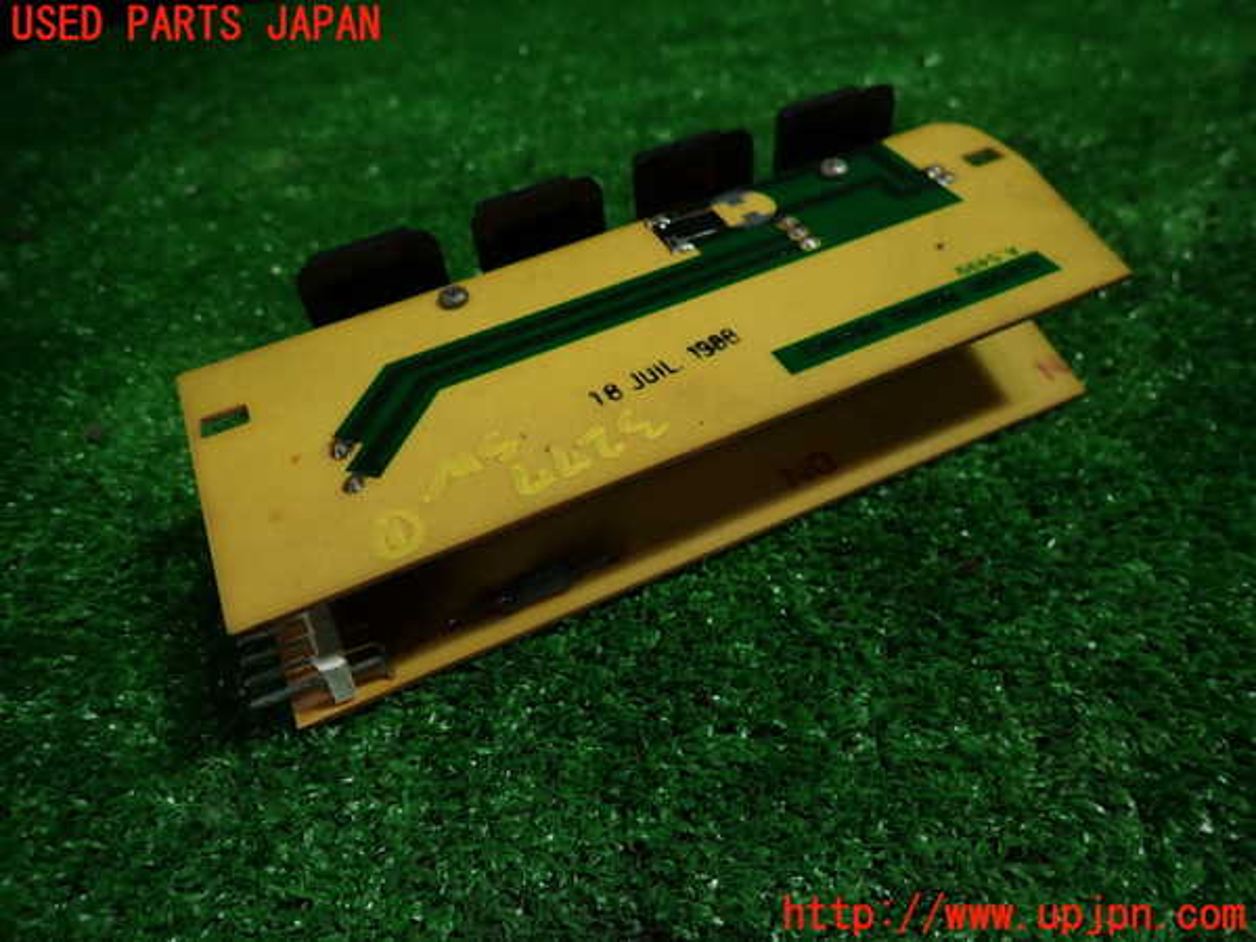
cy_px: 471
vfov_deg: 54.9
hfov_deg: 69.4
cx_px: 628
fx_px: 907
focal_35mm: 25
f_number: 2
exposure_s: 1/60
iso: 160
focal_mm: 4.5
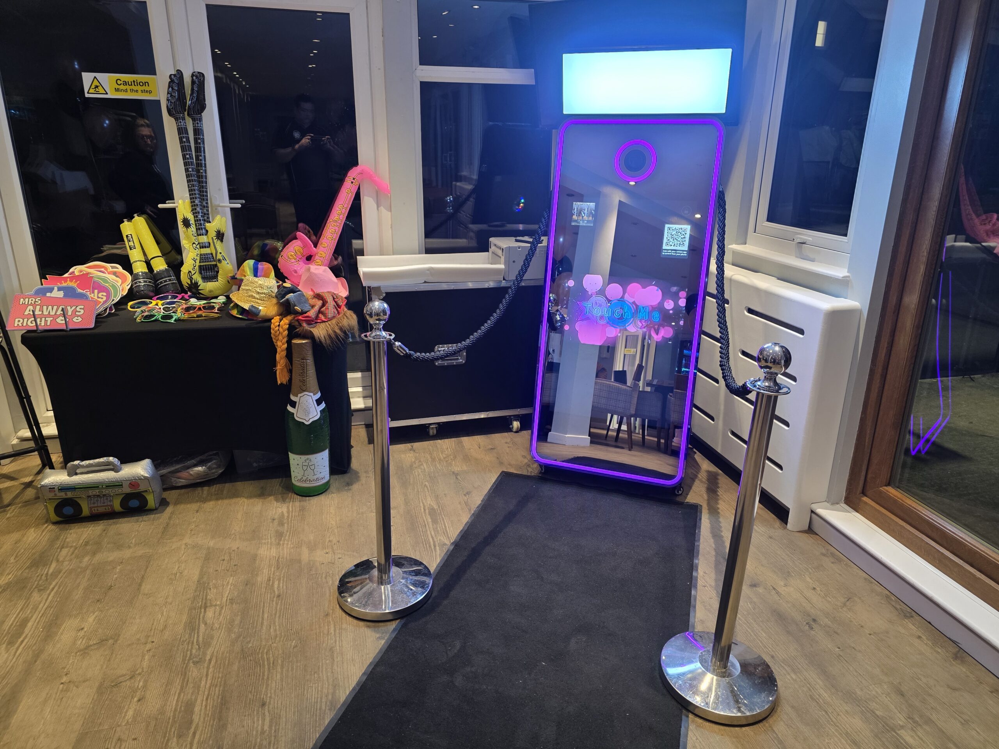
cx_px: 500
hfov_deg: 73.9
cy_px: 374
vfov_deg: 58.9
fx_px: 664
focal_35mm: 23
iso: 250
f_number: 1.7
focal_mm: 6.3
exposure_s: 1/53
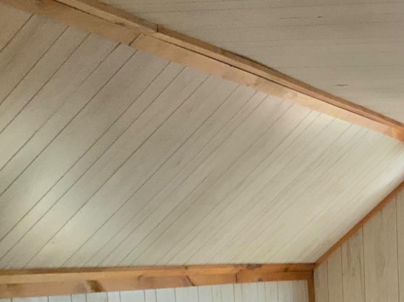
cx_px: 548
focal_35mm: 91
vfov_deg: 15.3
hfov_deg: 19.6
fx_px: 1061
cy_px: 421
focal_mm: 3
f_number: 1.8
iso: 250
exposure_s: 1/60
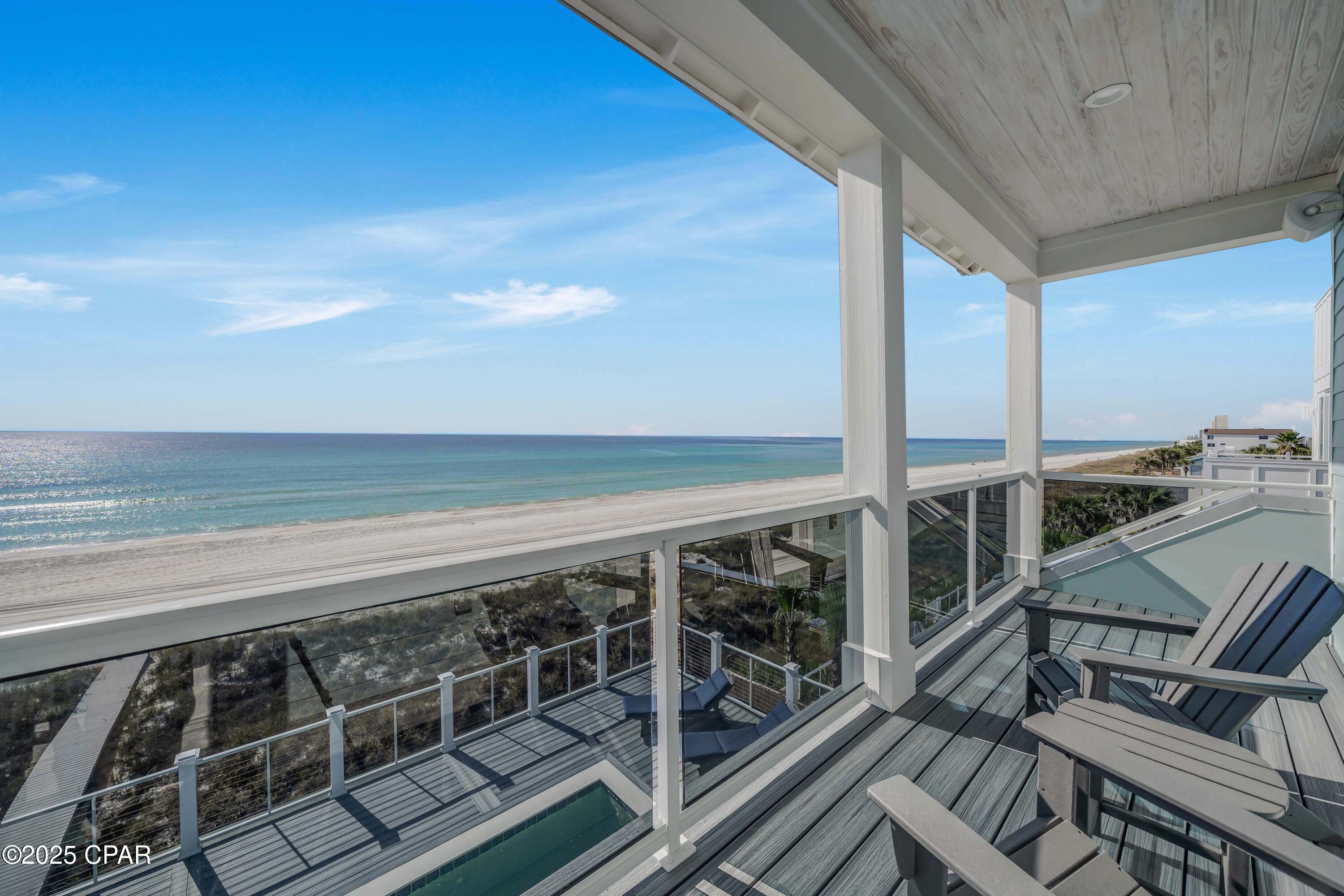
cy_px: 448
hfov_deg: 108.3
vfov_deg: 85.4
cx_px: 672
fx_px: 485
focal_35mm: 13
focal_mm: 13
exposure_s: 1/2000
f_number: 5.6
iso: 100
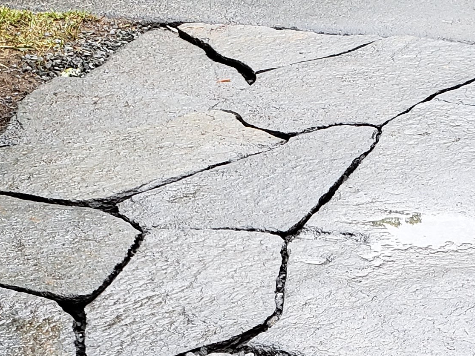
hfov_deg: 20.8
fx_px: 1290
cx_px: 330
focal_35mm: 94
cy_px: 474
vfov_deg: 15.0
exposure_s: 1/60
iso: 160
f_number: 2.4
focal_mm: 4.3
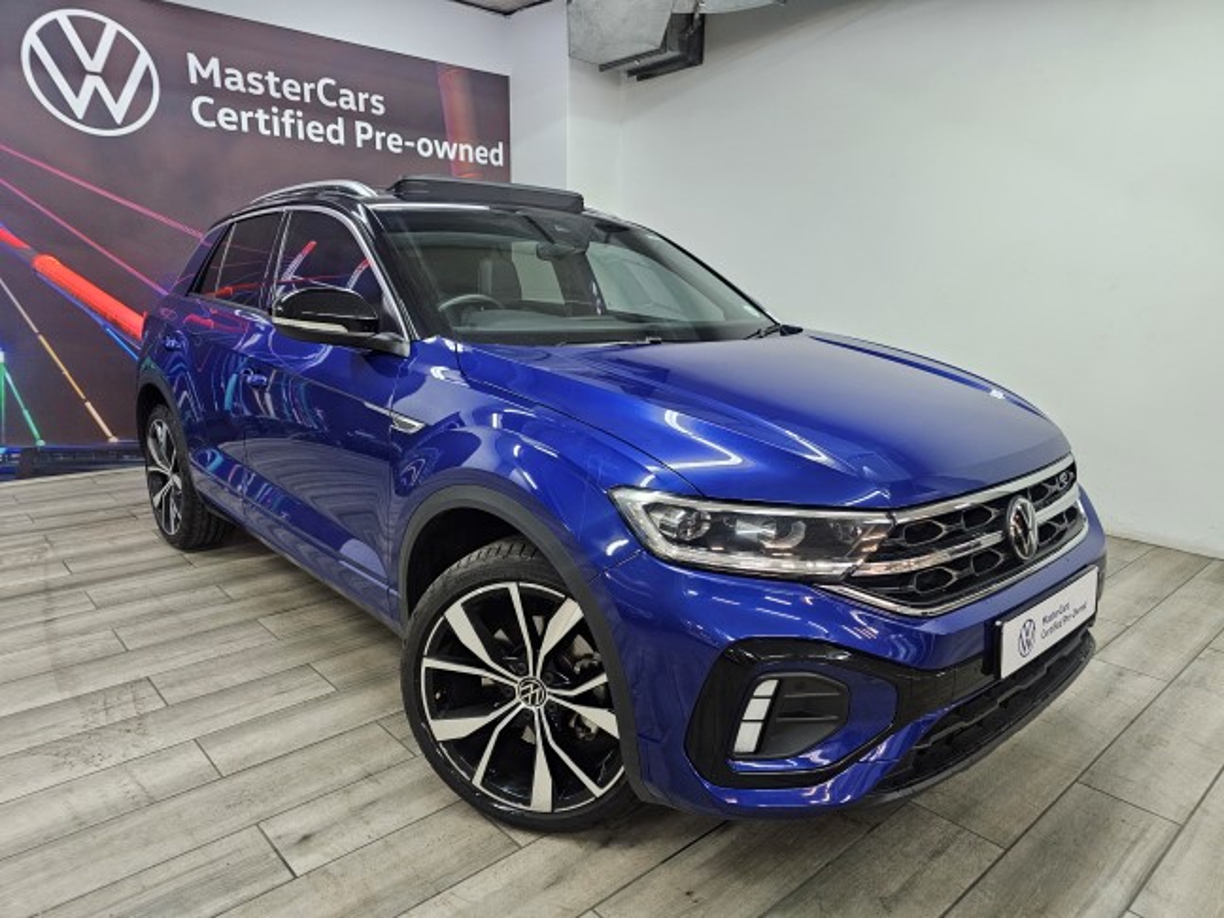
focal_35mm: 23
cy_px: 459
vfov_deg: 58.9
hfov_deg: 73.9
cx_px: 612
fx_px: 813
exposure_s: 1/100
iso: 500
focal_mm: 6.3
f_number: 1.7
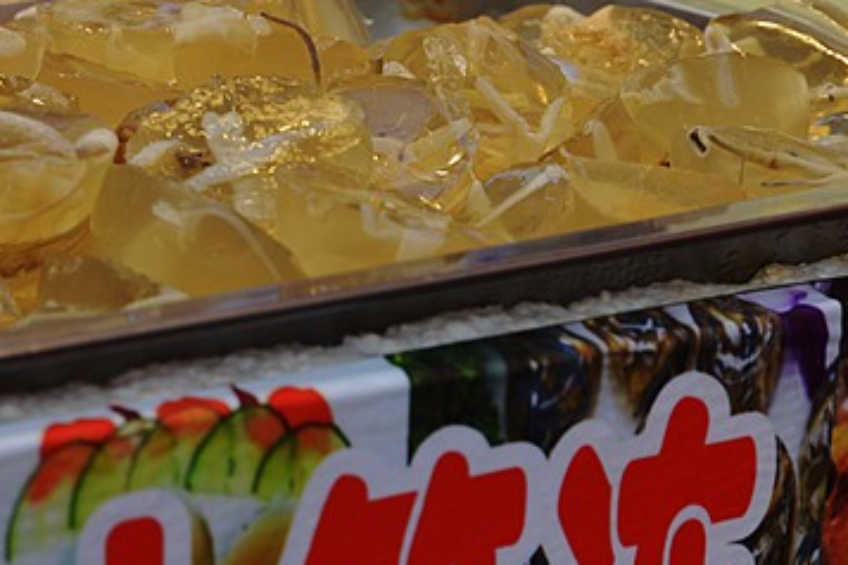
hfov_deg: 20.6
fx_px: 2308
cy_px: 101
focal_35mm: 98
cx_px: 176
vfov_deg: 13.9
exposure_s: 1/125
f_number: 5.6
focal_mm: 35
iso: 100
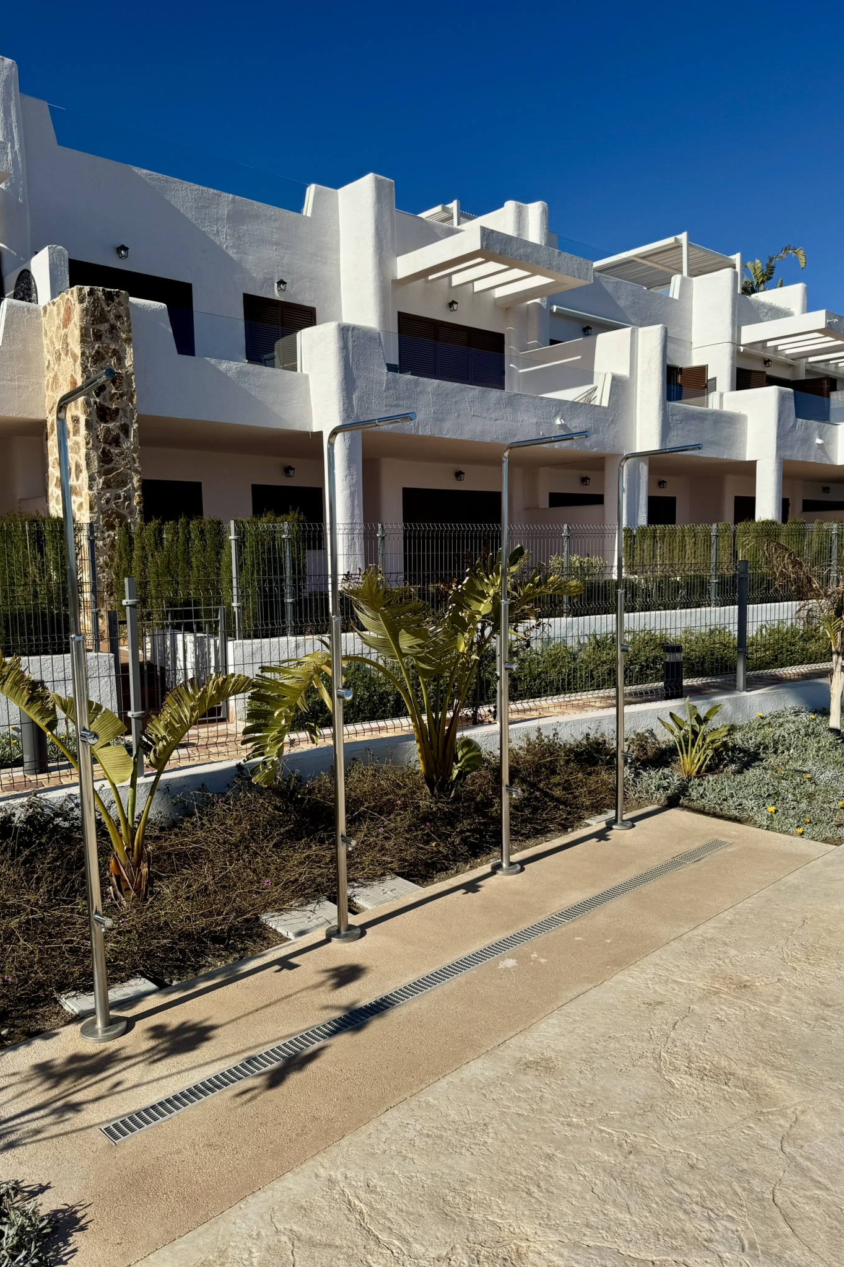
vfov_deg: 71.5
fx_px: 879
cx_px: 427
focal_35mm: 25
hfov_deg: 51.3
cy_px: 634
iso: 80
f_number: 1.78
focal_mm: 6.76
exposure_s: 1/9009
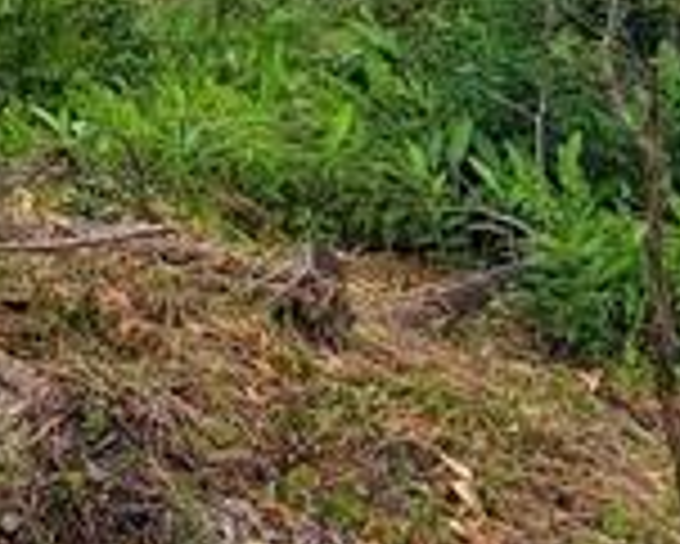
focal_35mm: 86
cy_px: -378
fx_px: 1732
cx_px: -311
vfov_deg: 15.7
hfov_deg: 19.6
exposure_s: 1/707
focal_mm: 2.2
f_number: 2.2
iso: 50
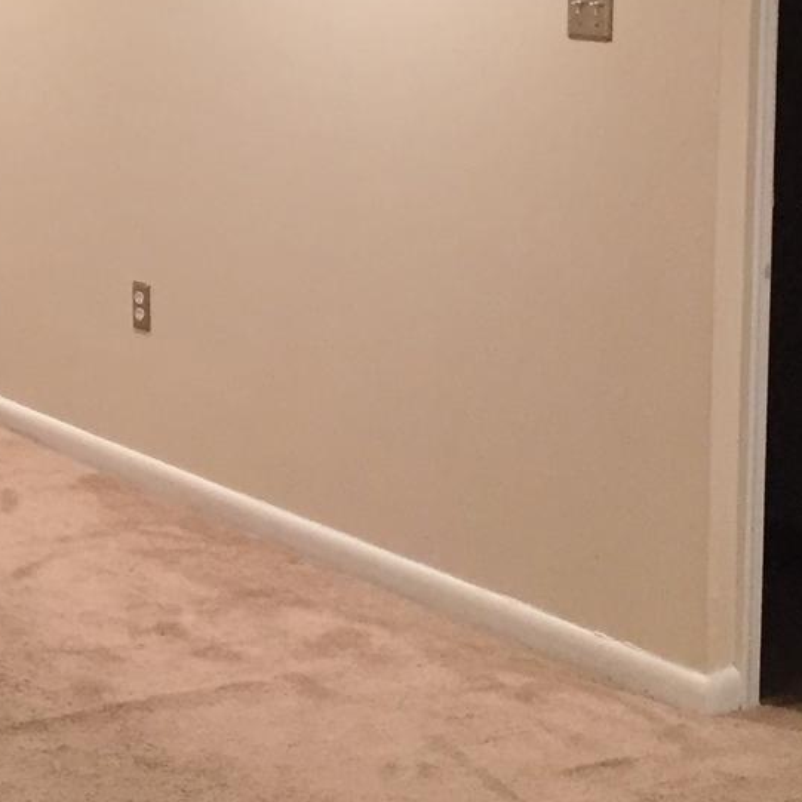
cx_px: -165
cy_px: 150
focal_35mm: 97
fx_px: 2543
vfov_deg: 17.8
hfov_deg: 17.1
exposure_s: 1/30
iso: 50
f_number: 2.2
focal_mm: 4.15
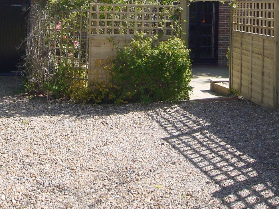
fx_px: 427
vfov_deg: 25.4
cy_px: -24
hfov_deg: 36.2
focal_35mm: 53
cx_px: 133
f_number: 6.3
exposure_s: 1/250
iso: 100
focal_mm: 9
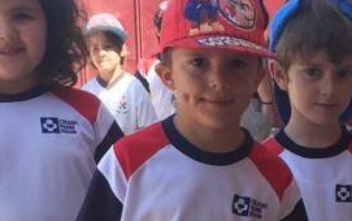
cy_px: 406
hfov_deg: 15.1
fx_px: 1306
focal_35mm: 136
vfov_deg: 9.2
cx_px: 351
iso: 32
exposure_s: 1/520
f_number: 2.2
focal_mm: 4.15
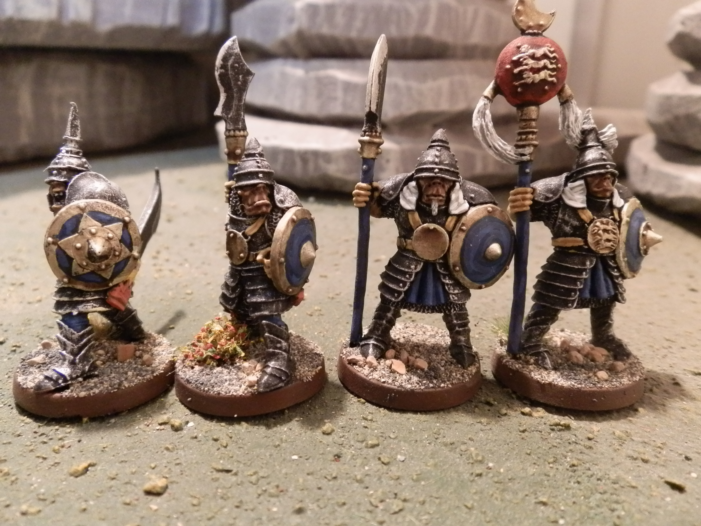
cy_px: 263
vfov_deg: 49.7
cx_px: 350
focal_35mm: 28
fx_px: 567
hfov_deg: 63.4
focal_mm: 5
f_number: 3.1
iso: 400
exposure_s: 1/50
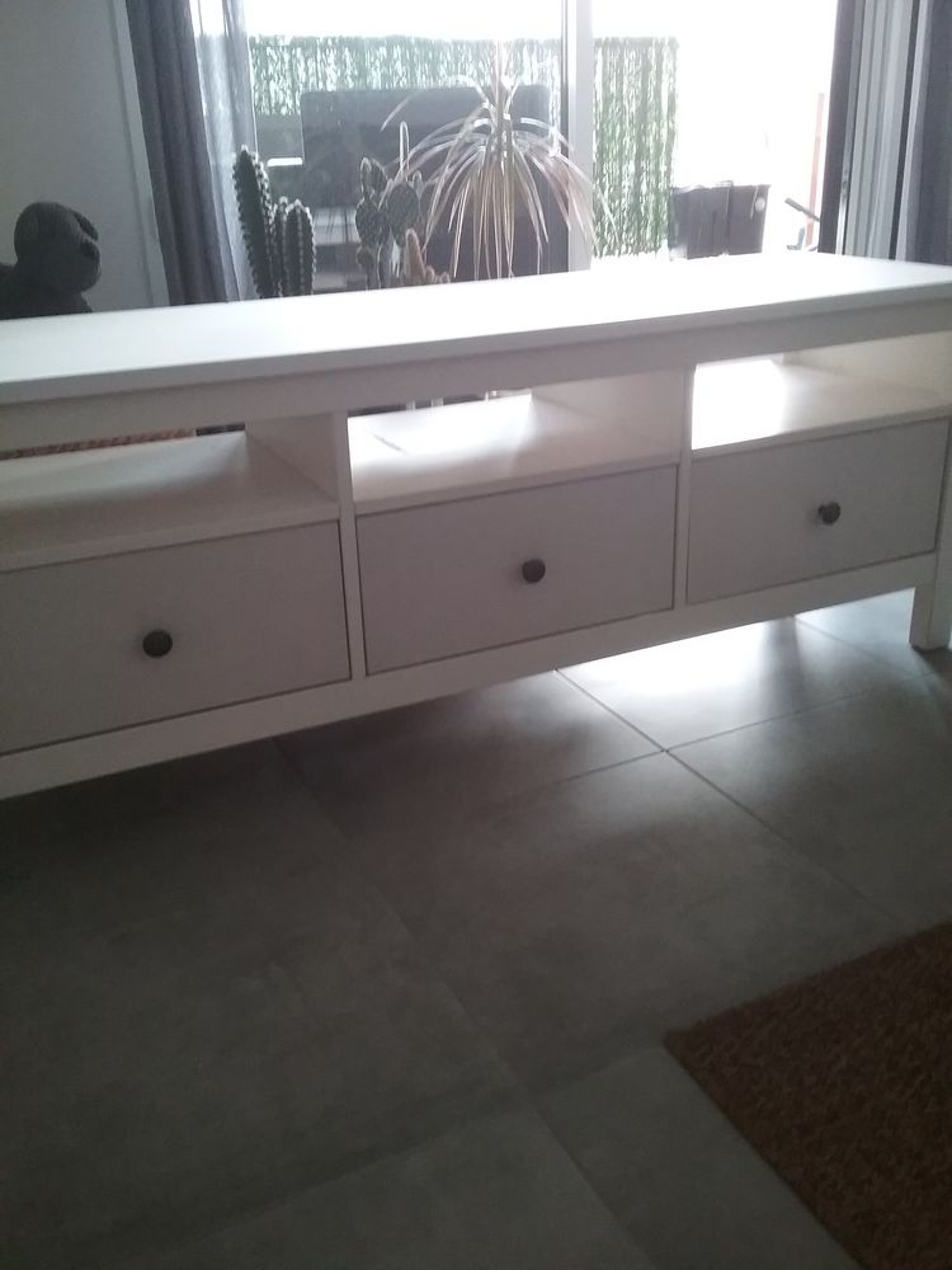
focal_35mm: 31
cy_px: 635
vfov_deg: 58.4
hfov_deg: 45.4
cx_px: 476
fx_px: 1137
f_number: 2.2
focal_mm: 3.3
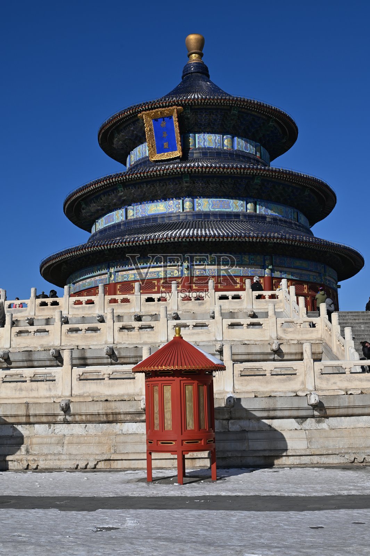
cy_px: 278
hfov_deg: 30.5
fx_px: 679
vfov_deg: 44.5
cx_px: 185
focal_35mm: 44
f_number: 11
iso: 100
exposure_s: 1/500
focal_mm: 44
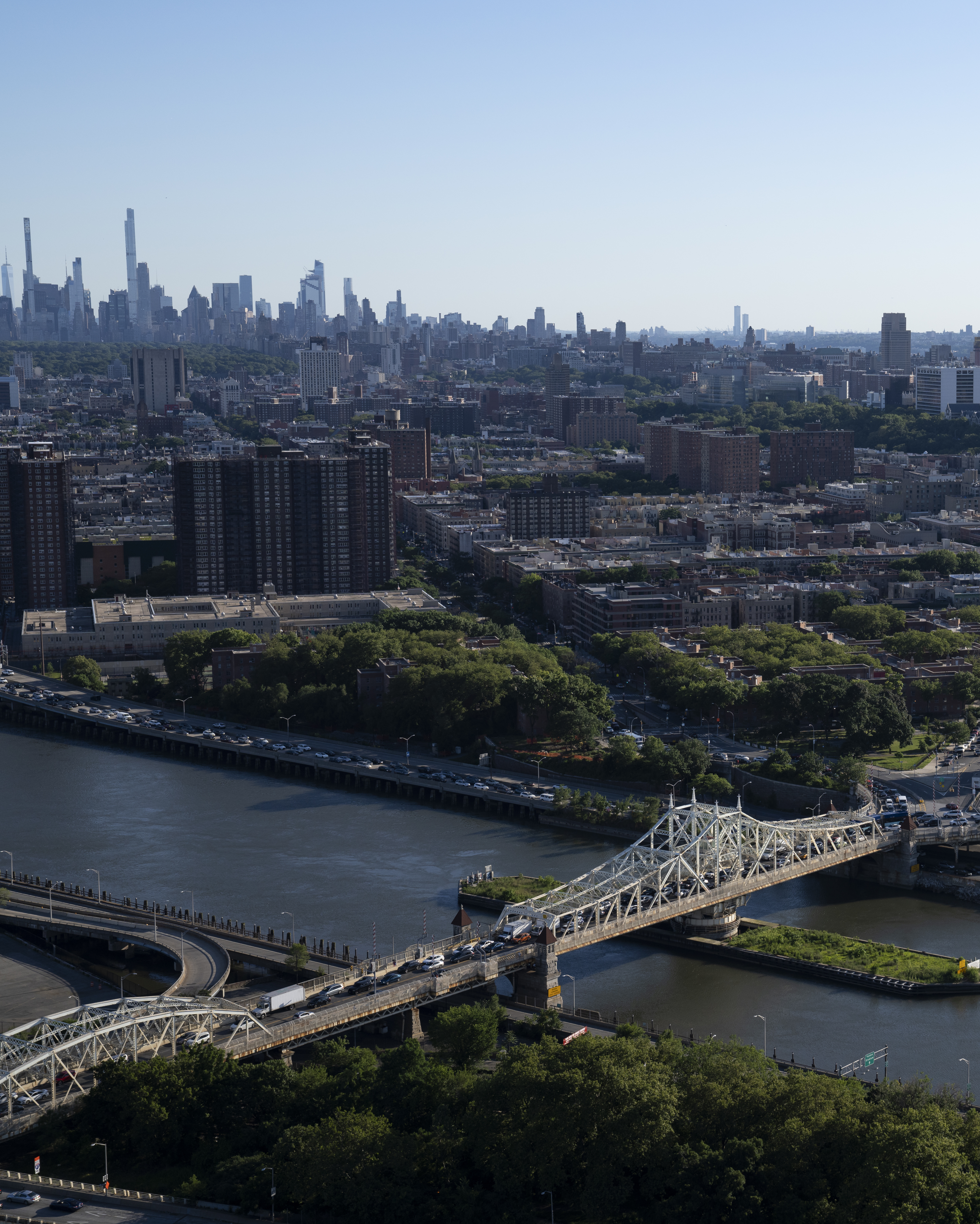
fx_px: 2212
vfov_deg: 31.0
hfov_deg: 24.2
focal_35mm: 61
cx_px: 899
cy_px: 608
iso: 200
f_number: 6.3
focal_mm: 43
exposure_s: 1/800
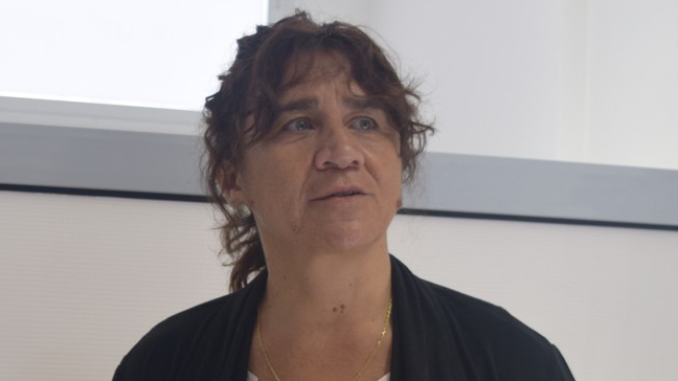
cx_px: 120
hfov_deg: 21.4
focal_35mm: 98
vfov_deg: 12.3
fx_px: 1765
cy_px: 318
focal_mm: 27
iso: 400
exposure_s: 1/80
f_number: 4.5
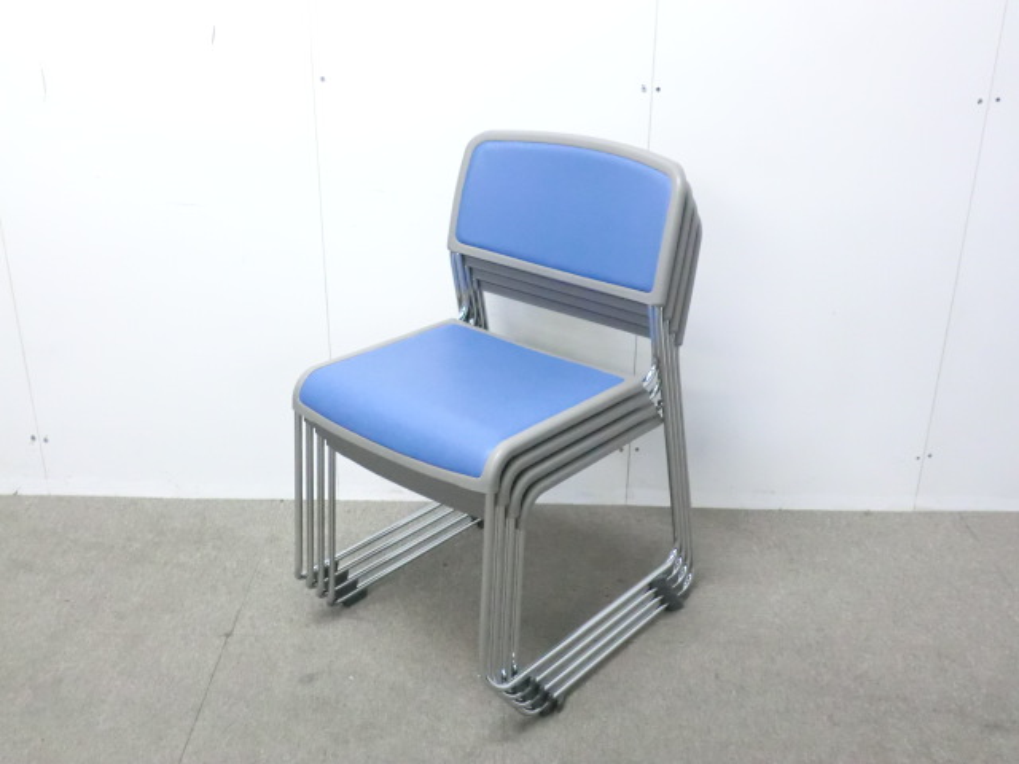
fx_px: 1119
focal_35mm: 38
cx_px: 510
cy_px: 382
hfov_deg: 49.0
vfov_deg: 37.7
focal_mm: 6.9
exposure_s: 1/30
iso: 800
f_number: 3.9
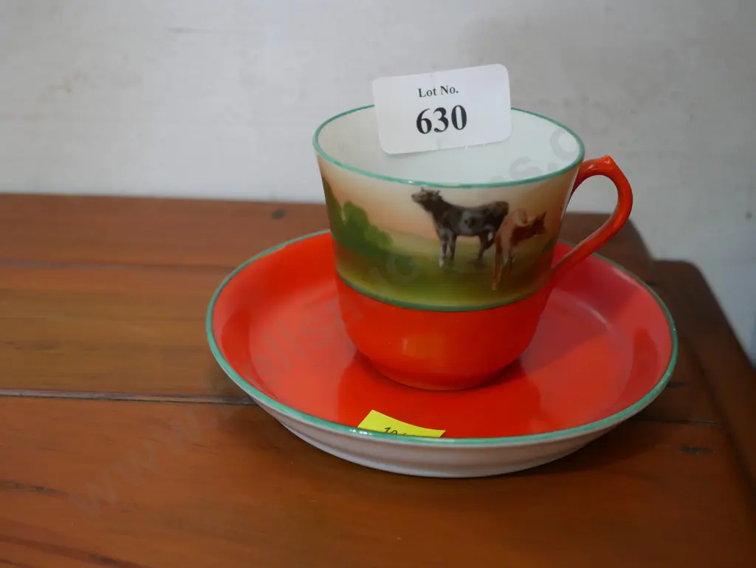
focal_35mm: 48
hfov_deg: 39.6
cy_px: 284
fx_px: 1049
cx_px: 378
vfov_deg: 30.3
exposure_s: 1/60
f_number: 5.2
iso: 640
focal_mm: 24
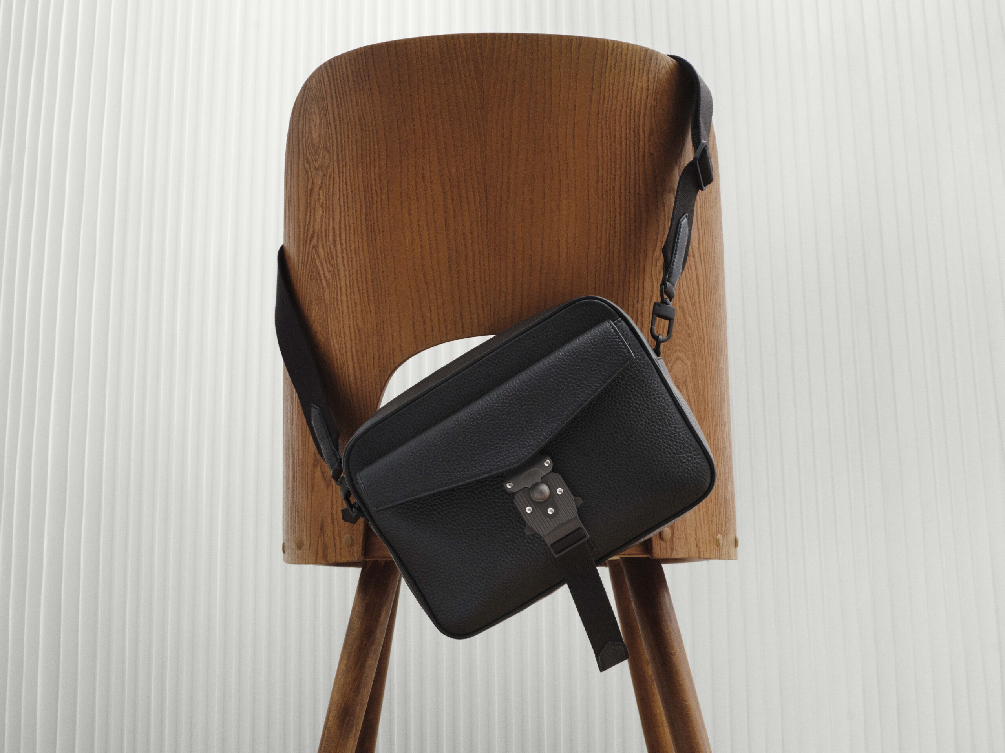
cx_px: 502
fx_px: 1336
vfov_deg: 31.5
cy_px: 376
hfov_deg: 41.2
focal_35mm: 46
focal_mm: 58.6
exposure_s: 1/125
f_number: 16
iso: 1000
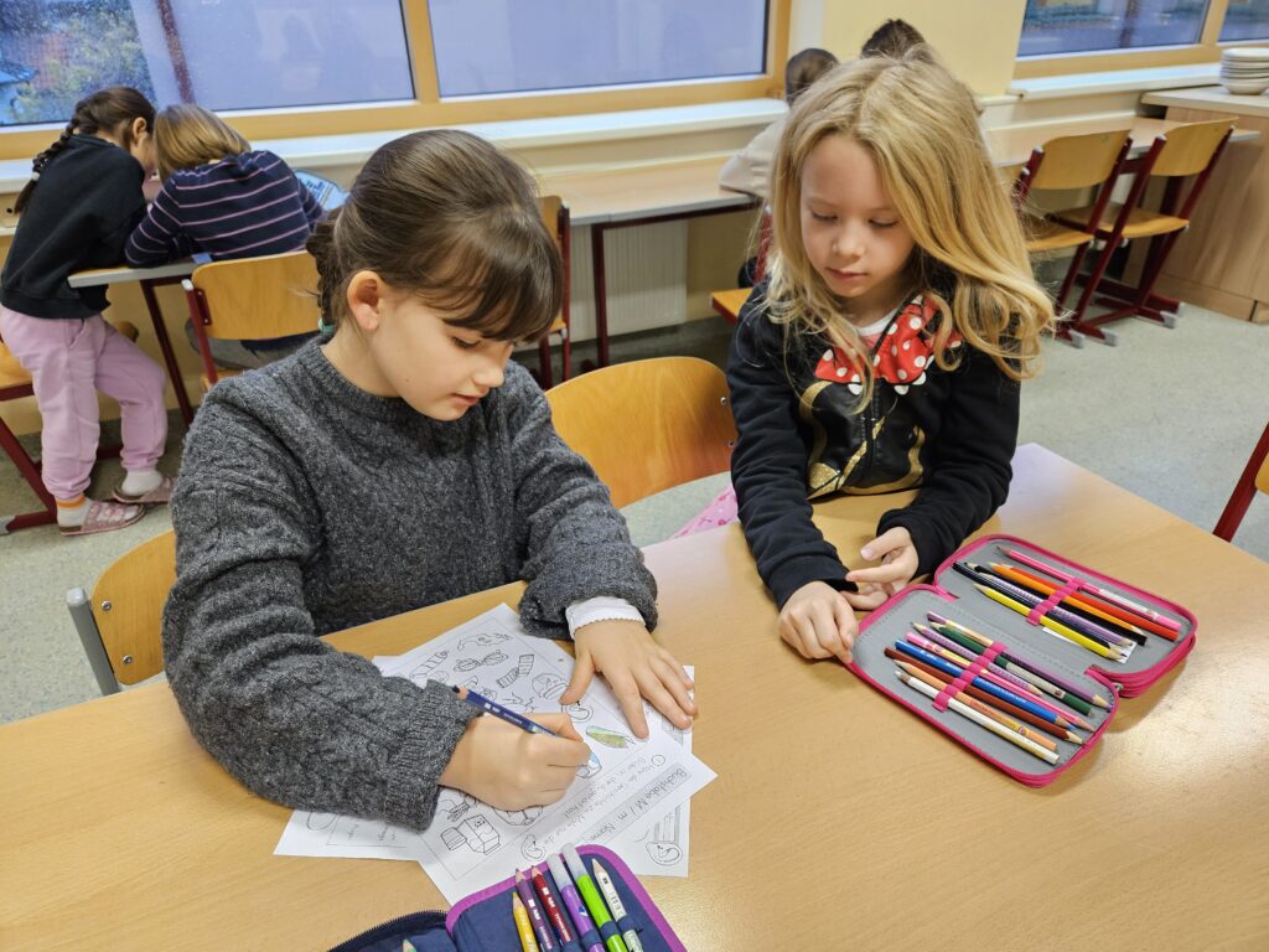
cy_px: 476
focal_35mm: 23
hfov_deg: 73.9
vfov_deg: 58.9
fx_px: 843
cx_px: 634
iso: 500
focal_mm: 5.4
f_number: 1.8
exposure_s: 1/100
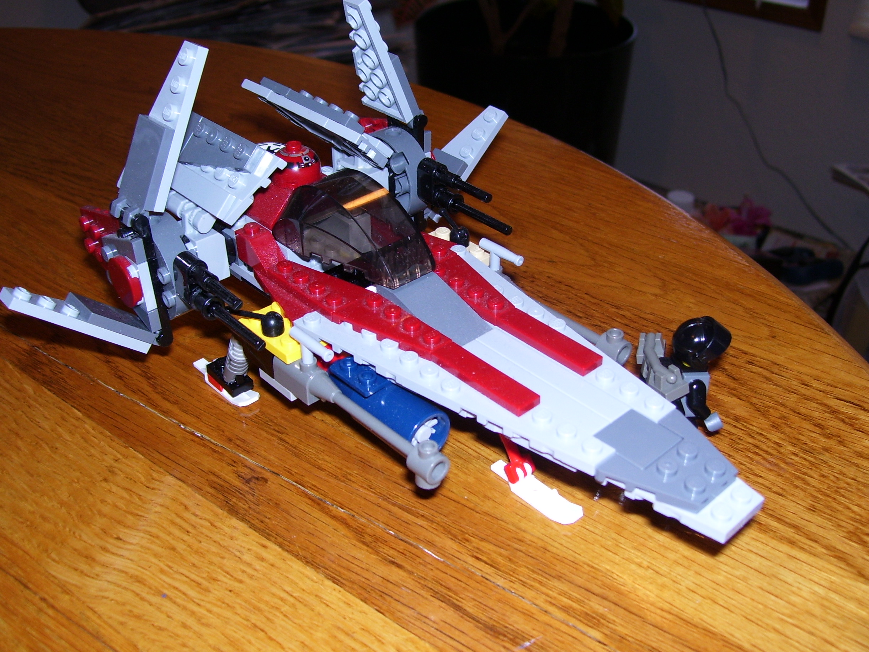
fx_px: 979
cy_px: 337
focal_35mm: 39
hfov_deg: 47.9
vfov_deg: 36.8
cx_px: 435
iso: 80
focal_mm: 6
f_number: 2.7
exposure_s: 1/60
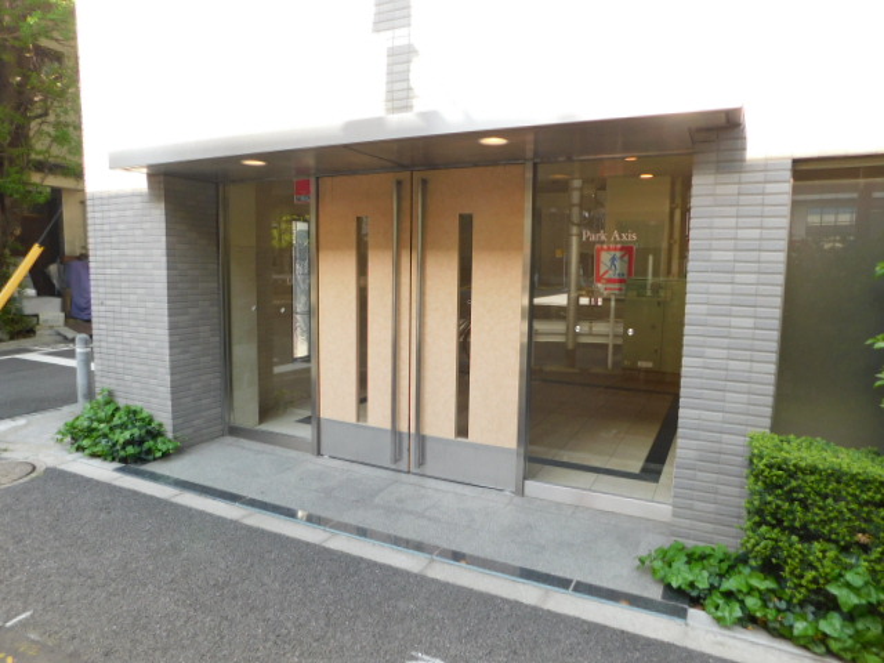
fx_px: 587
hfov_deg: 73.9
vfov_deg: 58.9
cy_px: 332
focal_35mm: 23
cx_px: 442
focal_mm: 4
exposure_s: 1/125
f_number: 3
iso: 125
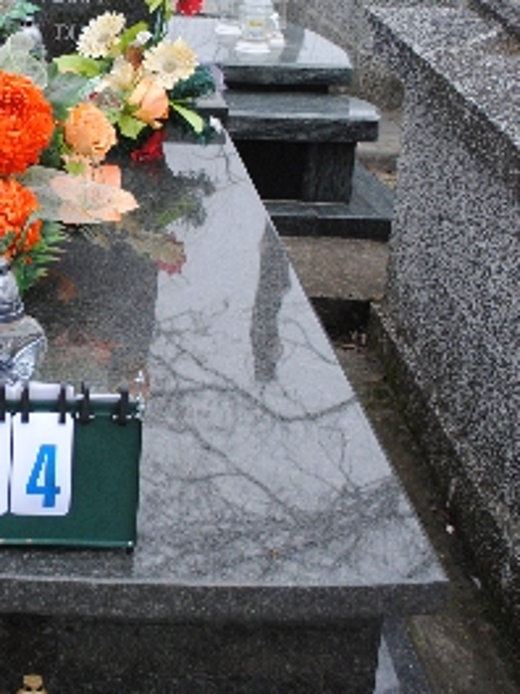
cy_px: 205
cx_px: -16
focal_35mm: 91
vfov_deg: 21.4
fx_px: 1823
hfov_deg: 15.9
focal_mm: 26
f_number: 4.5
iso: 200
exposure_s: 1/80
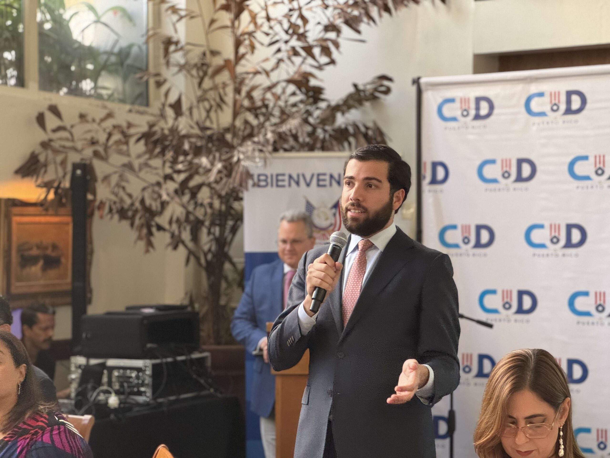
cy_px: 229
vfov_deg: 19.1
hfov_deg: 25.3
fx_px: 1357
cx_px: 305
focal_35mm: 77
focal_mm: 9
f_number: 2.8
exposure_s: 1/60
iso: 500
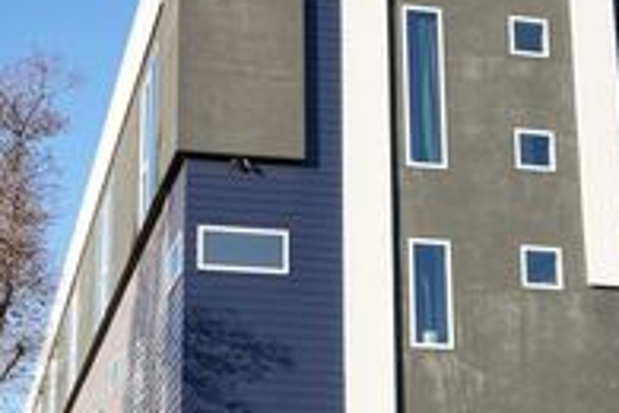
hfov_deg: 24.2
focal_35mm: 84
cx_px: 333
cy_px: 281
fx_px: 1445
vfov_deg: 16.2
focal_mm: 32.8
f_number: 2.8
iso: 200
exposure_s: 1/2000
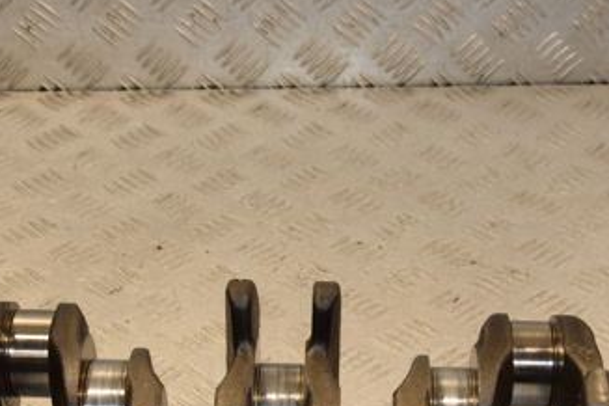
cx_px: 358
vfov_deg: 14.5
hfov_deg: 21.7
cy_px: 292
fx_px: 1590
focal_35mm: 94
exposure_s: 1/200
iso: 800
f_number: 5.6
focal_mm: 32
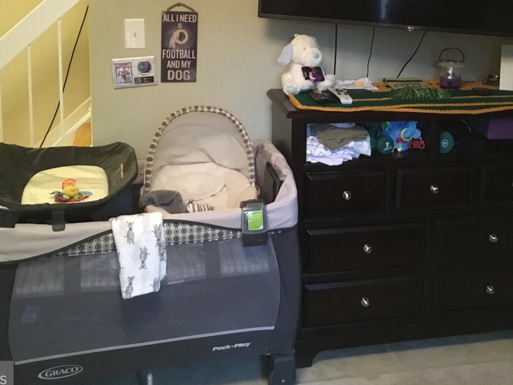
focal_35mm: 49
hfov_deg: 38.5
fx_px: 726
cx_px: 341
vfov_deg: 28.9
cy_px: 70
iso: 320
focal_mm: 4.15
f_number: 2.2
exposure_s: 1/15
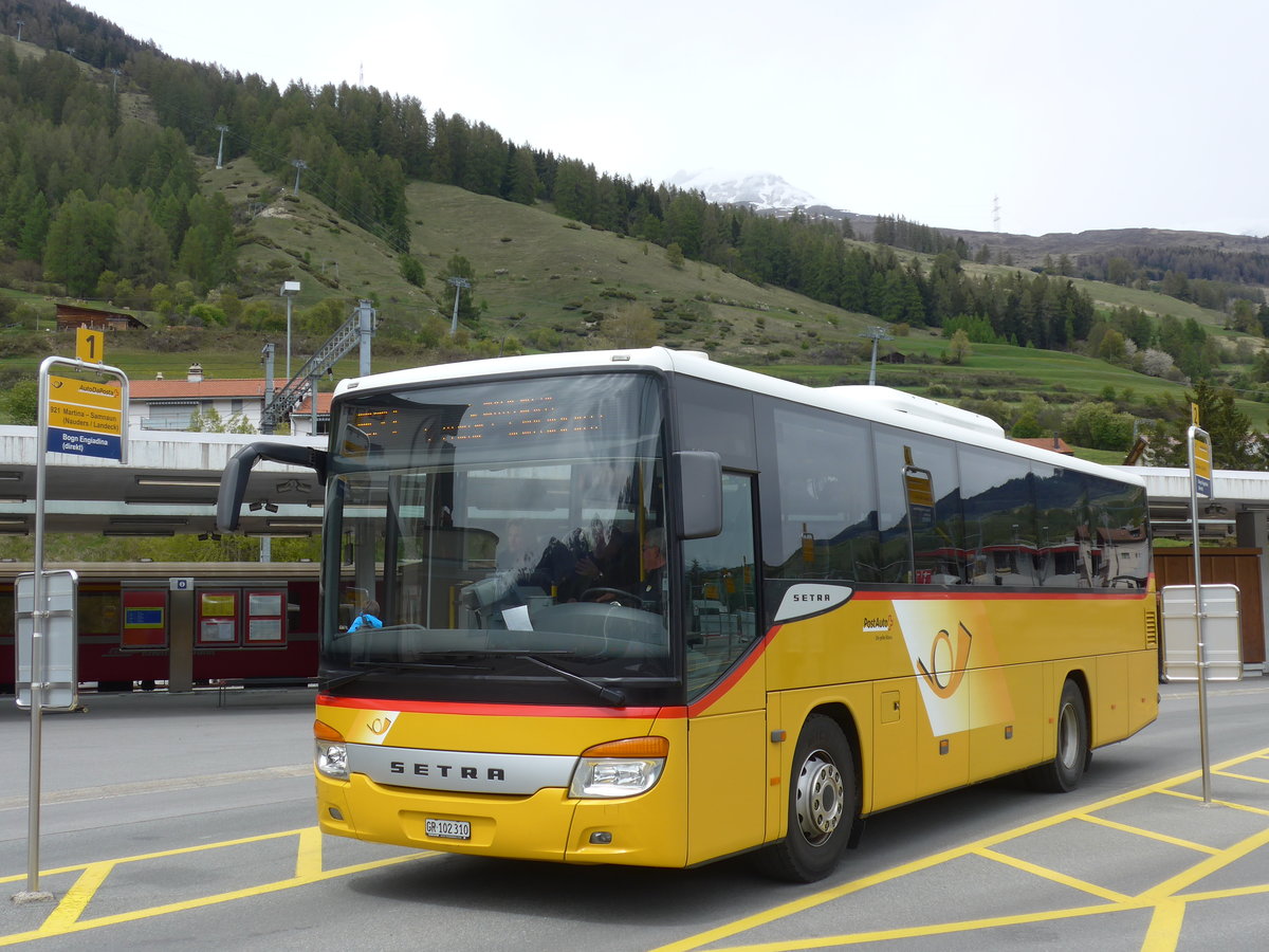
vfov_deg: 32.9
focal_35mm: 44
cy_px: 476
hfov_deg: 42.9
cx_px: 634
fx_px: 1613
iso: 80
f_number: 2.8
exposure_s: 1/1300
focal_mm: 9
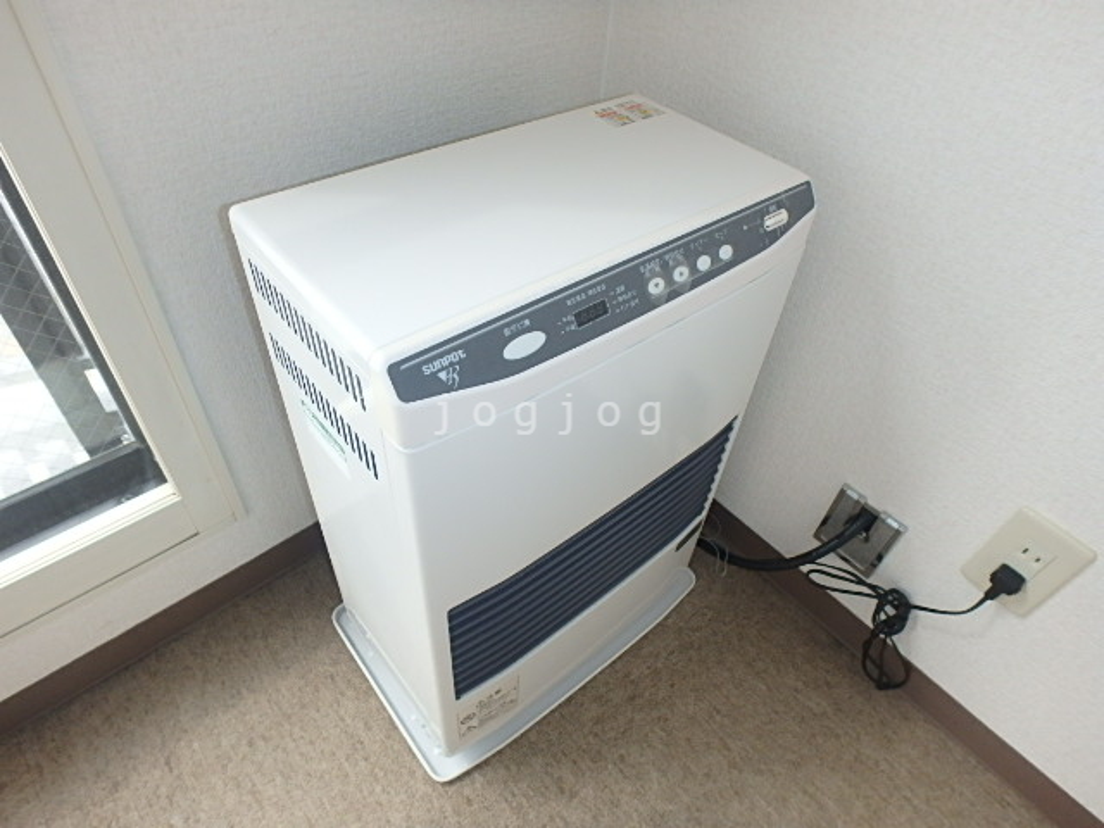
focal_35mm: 21
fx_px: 670
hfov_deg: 79.0
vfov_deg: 63.4
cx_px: 552
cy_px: 414
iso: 200
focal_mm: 3.7
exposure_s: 1/60
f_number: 3.5
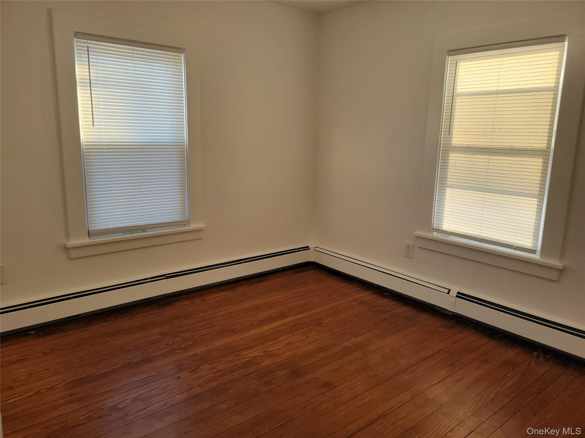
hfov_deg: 67.3
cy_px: 219
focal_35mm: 26
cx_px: 292
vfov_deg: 53.1
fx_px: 439
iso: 100
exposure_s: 1/120
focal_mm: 5.4
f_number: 1.8
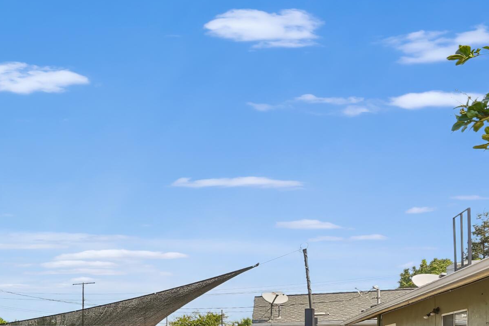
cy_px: 326
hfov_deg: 45.3
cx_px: -57
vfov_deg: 38.7
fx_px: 407
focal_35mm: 30
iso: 160
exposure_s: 1/30
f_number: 9
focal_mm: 12
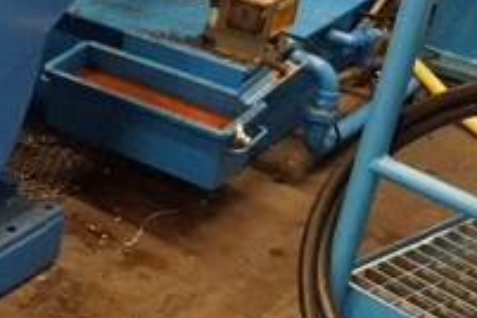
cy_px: 85
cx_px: -316
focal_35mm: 86
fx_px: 1139
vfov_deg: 15.8
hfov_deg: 19.3
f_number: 3.5
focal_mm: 16
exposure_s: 1/50
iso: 3200
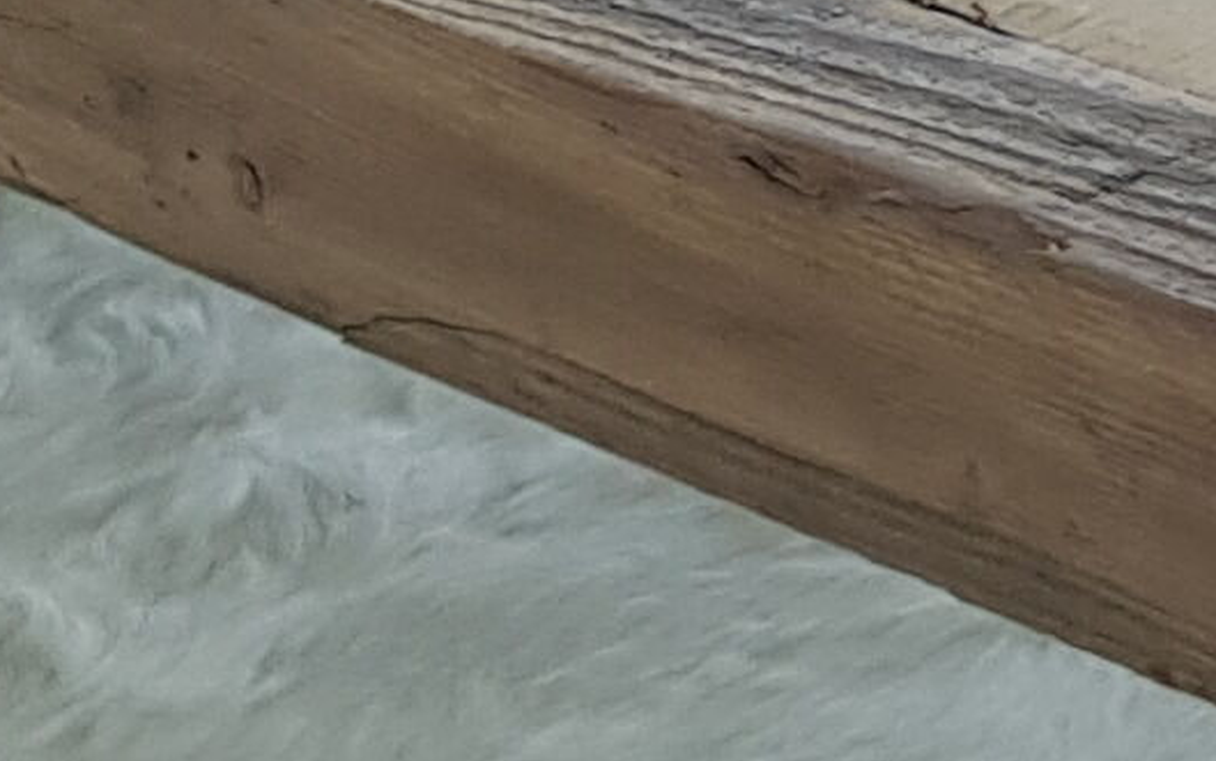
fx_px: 6962
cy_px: -193
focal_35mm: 210
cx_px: 3317
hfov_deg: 8.7
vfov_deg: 6.2
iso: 64
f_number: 1.7
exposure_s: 1/100
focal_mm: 4.2
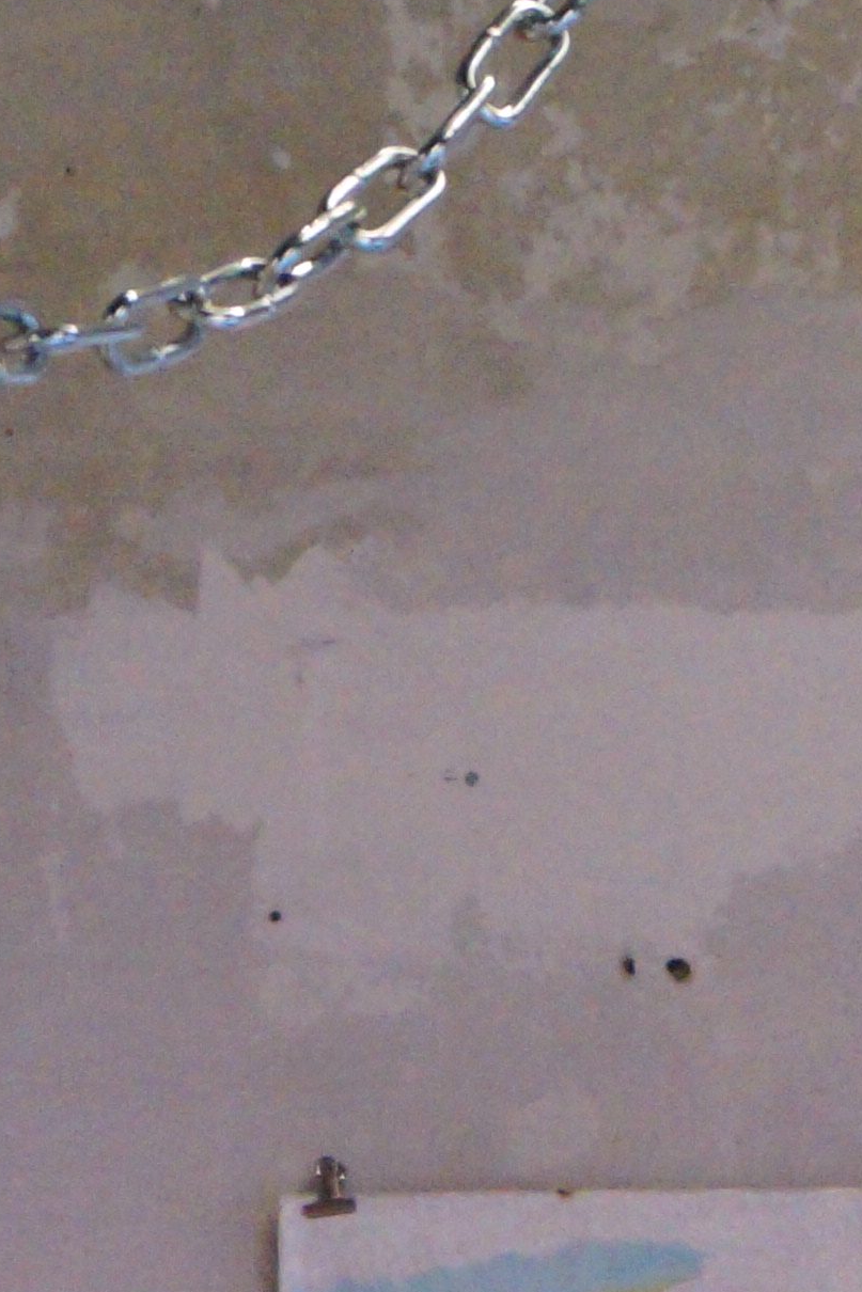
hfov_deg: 4.1
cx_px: 294
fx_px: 12135
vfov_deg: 6.1
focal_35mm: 338
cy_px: 693
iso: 3200
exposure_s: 1/125
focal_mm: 50
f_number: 5.6
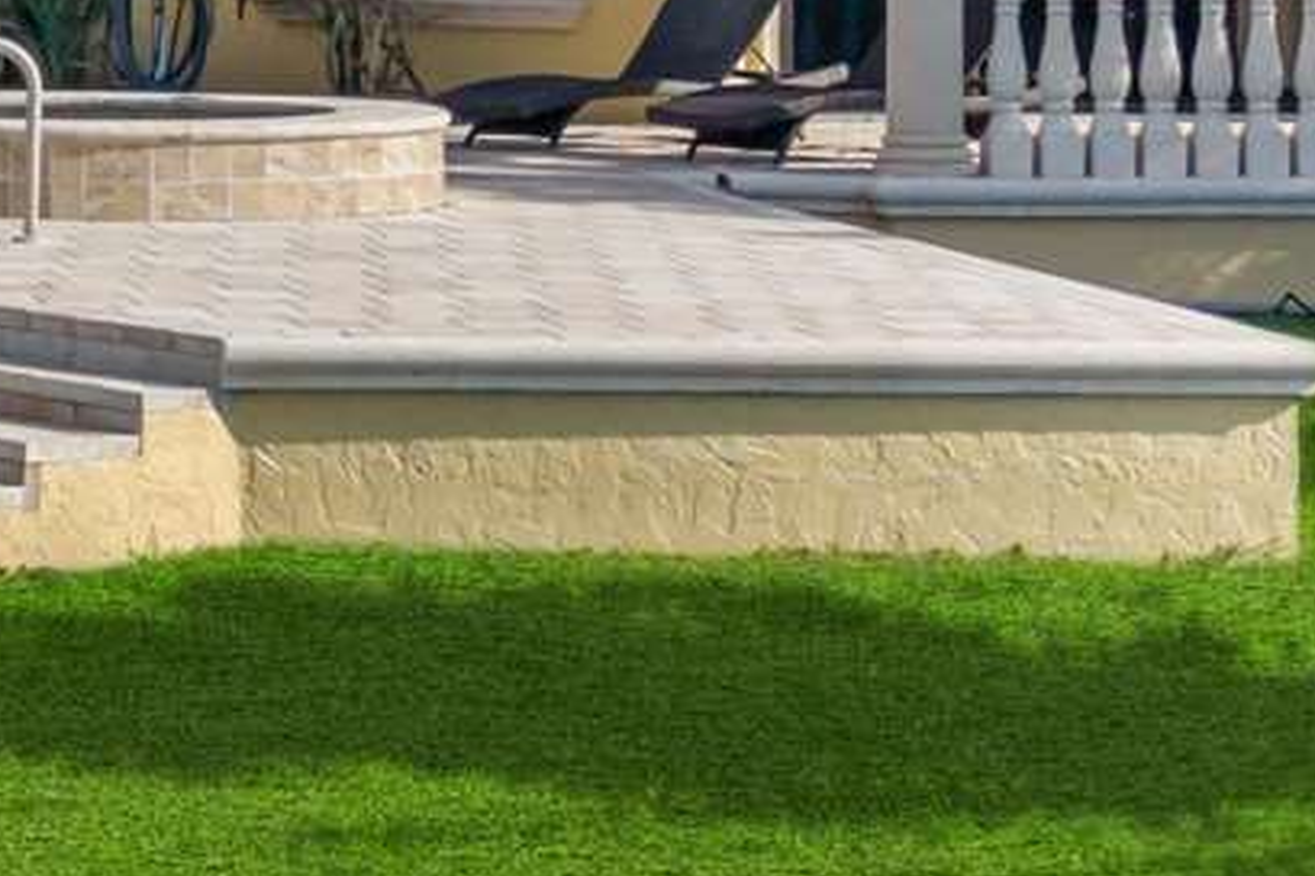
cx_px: -1341
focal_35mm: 188
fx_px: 6867
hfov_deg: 10.1
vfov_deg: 7.3
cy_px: 19
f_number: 1.8
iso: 100
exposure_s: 1/400
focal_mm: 8.67
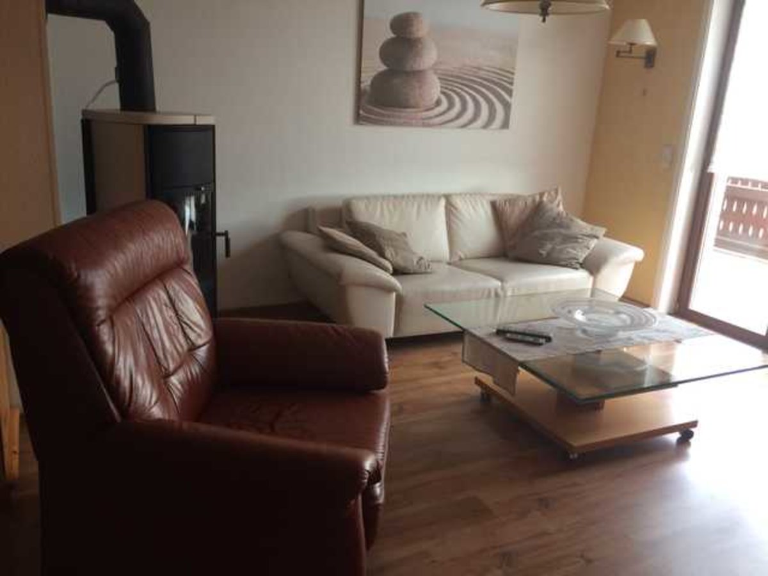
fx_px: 643
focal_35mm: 29
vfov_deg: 48.2
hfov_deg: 61.7
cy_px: 288
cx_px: 384
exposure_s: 1/33
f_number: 2.2
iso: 100
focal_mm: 4.15
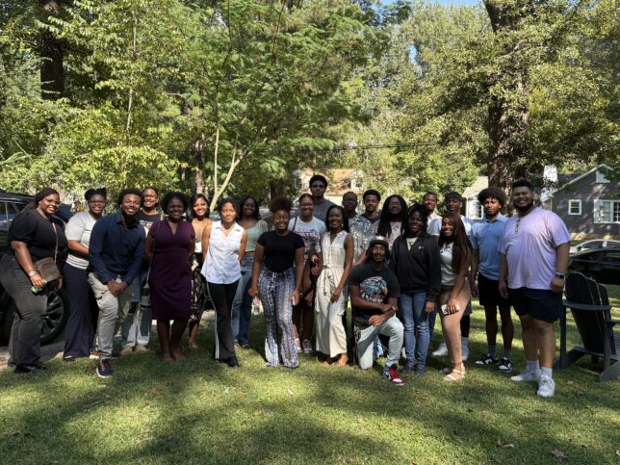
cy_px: 194
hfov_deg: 58.3
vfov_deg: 45.3
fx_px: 555
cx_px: 326
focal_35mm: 31
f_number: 1.6
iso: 64
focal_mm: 5.96
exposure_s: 1/654
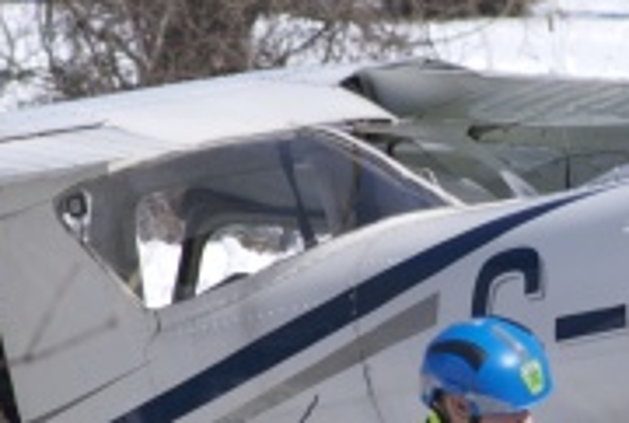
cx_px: 632
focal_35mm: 1197
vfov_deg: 1.2
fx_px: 20966
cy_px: 295
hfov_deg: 1.7
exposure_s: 1/320
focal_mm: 180
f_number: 9
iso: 100
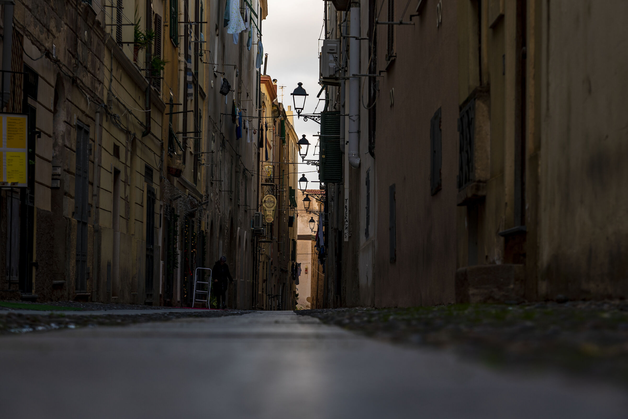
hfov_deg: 19.5
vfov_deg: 13.0
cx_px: 314
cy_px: 210
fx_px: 1832
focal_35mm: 105
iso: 50
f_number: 7.1
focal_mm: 105
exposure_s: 1/20
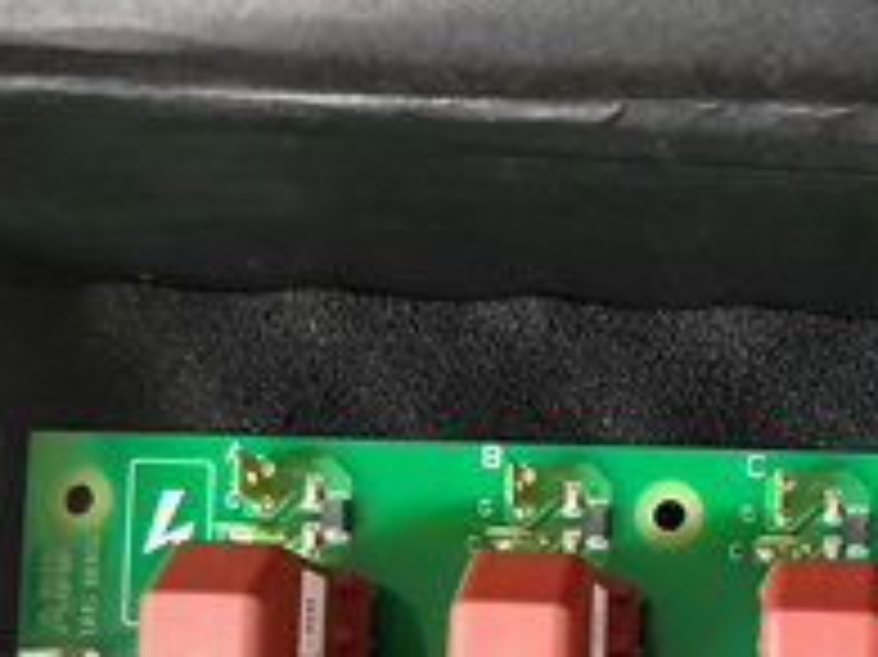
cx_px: 905
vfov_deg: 23.1
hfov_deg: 30.1
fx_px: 1496
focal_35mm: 59
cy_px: 749
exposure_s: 1/25
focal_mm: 5.52
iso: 4840
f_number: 1.9
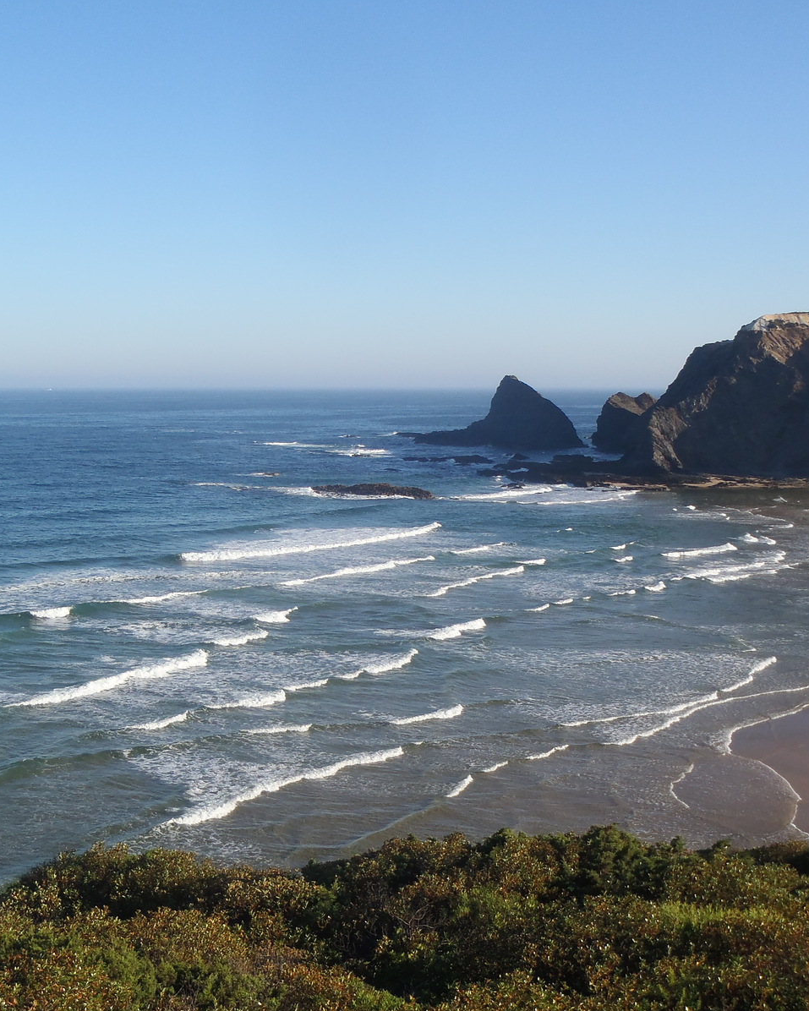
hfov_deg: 32.0
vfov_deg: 39.5
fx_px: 1406
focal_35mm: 47
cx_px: 307
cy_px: 506
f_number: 5
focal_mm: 6.53
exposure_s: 1/320
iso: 80
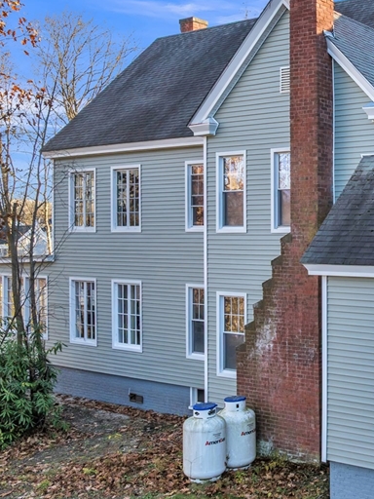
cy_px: 235
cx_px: 417
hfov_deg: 27.5
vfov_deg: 39.6
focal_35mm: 48
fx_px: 691
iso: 310
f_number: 2.8
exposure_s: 1/50
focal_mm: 12.29
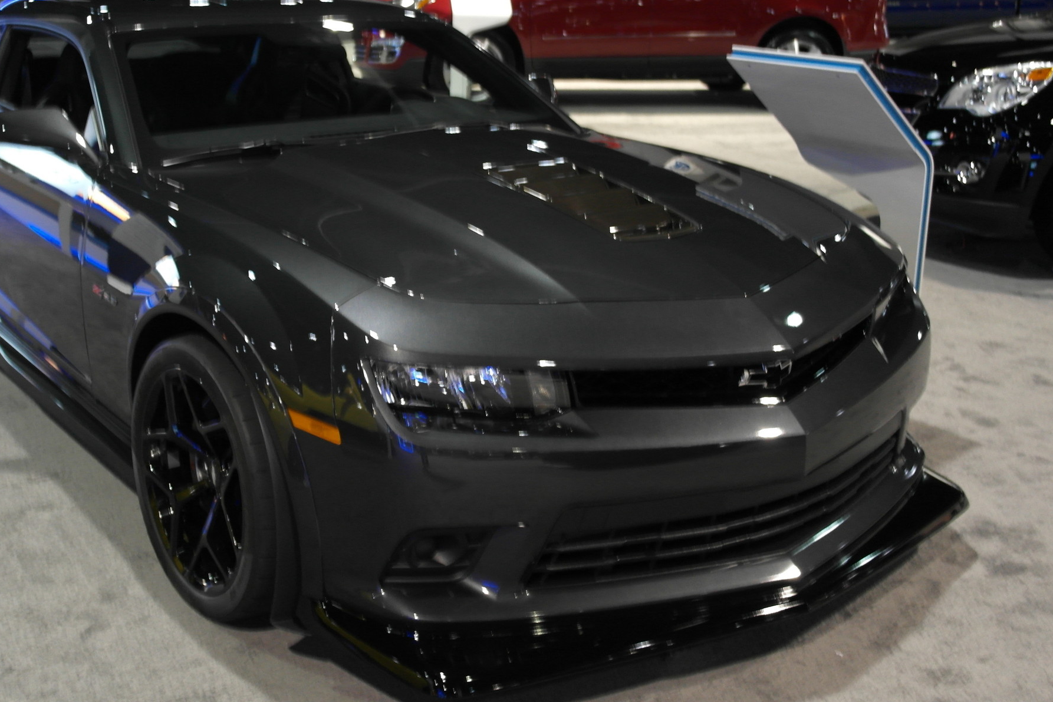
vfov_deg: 31.7
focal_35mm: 42
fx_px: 1229
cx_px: 389
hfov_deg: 46.0
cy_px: 260
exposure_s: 1/20
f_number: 3.5
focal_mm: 20
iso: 800
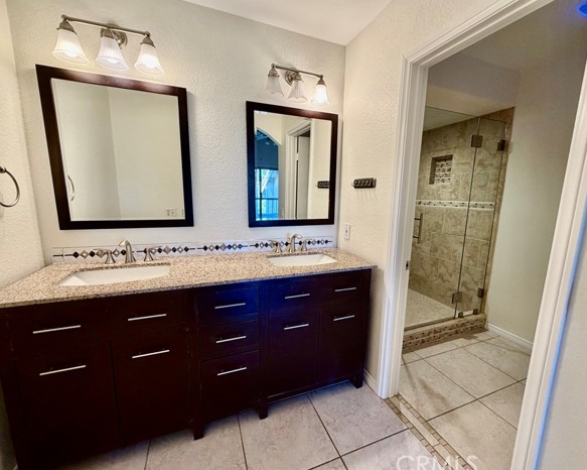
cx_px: 306
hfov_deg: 96.8
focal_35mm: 15
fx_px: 261
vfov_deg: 84.0
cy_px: 237
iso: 250
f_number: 2.2
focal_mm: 2.22
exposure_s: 1/120
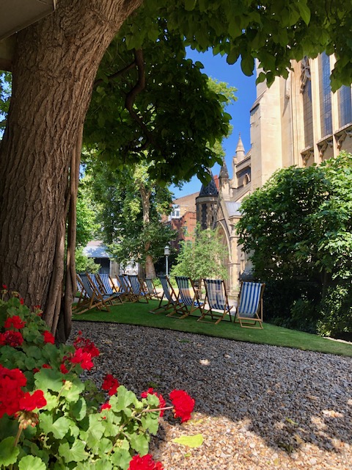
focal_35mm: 28
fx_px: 380
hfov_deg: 49.7
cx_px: 176
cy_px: 235
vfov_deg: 63.4
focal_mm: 4
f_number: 1.8
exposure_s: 1/228
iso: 20
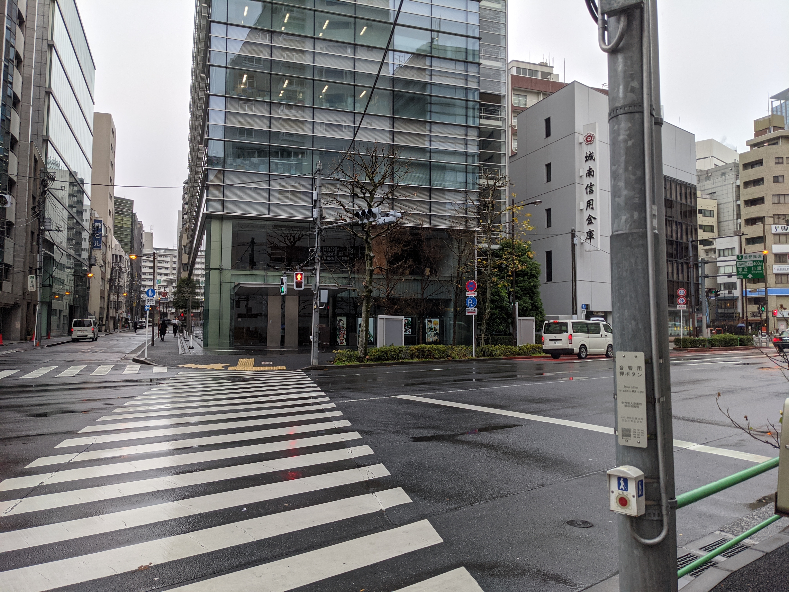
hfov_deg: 65.3
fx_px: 615
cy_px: 296
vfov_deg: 51.4
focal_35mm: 27
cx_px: 394
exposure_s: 1/572
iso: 79
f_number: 1.73
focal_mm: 4.38
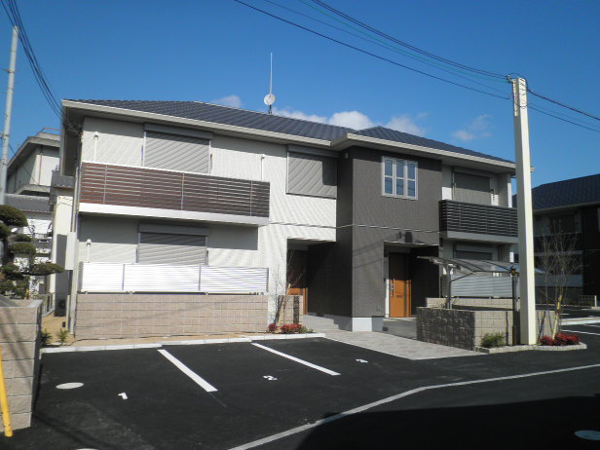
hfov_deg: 65.3
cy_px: 218
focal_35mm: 27
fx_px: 468
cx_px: 295
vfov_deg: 51.3
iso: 64
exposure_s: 1/200
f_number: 7.9
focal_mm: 4.7
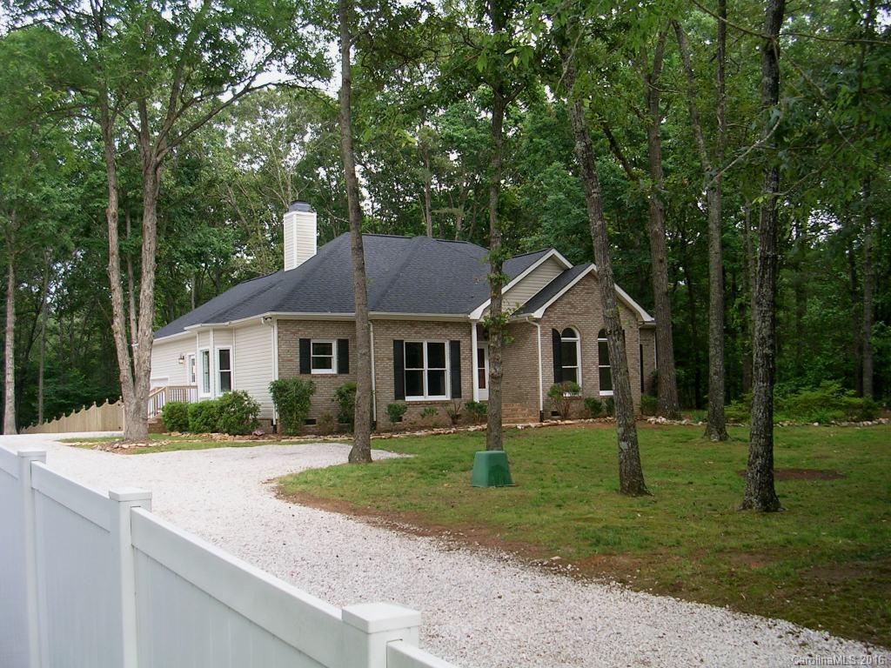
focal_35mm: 38
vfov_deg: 37.7
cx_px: 446
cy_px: 334
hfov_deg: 49.0
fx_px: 978
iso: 50
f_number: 2.8
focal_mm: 5.8
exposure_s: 1/166
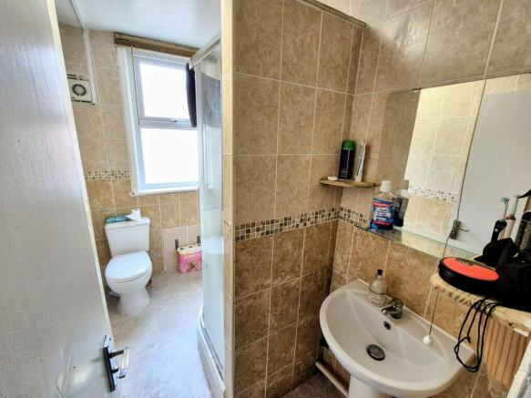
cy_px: 199
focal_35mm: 13
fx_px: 199
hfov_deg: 106.2
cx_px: 266
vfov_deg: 89.9
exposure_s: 1/50
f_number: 2.2
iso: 100
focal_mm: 2.2
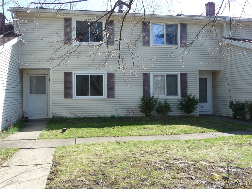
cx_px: 126
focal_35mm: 38
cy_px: 94
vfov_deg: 37.7
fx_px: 277
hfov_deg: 49.0
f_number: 3.8
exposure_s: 1/320
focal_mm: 6.3
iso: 100
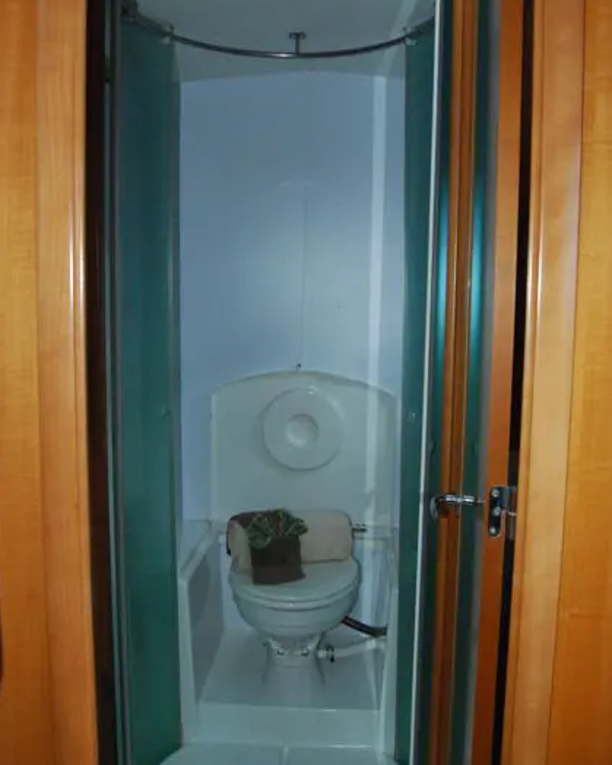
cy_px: 343
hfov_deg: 47.1
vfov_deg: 57.1
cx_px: 310
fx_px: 702
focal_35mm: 31
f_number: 8
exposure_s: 1/125
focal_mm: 18
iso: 1600
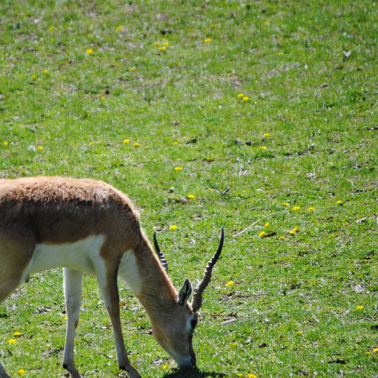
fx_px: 4518
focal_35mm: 366
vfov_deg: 4.8
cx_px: 122
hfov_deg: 4.8
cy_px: 213
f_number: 5.3
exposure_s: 1/640
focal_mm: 165
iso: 200
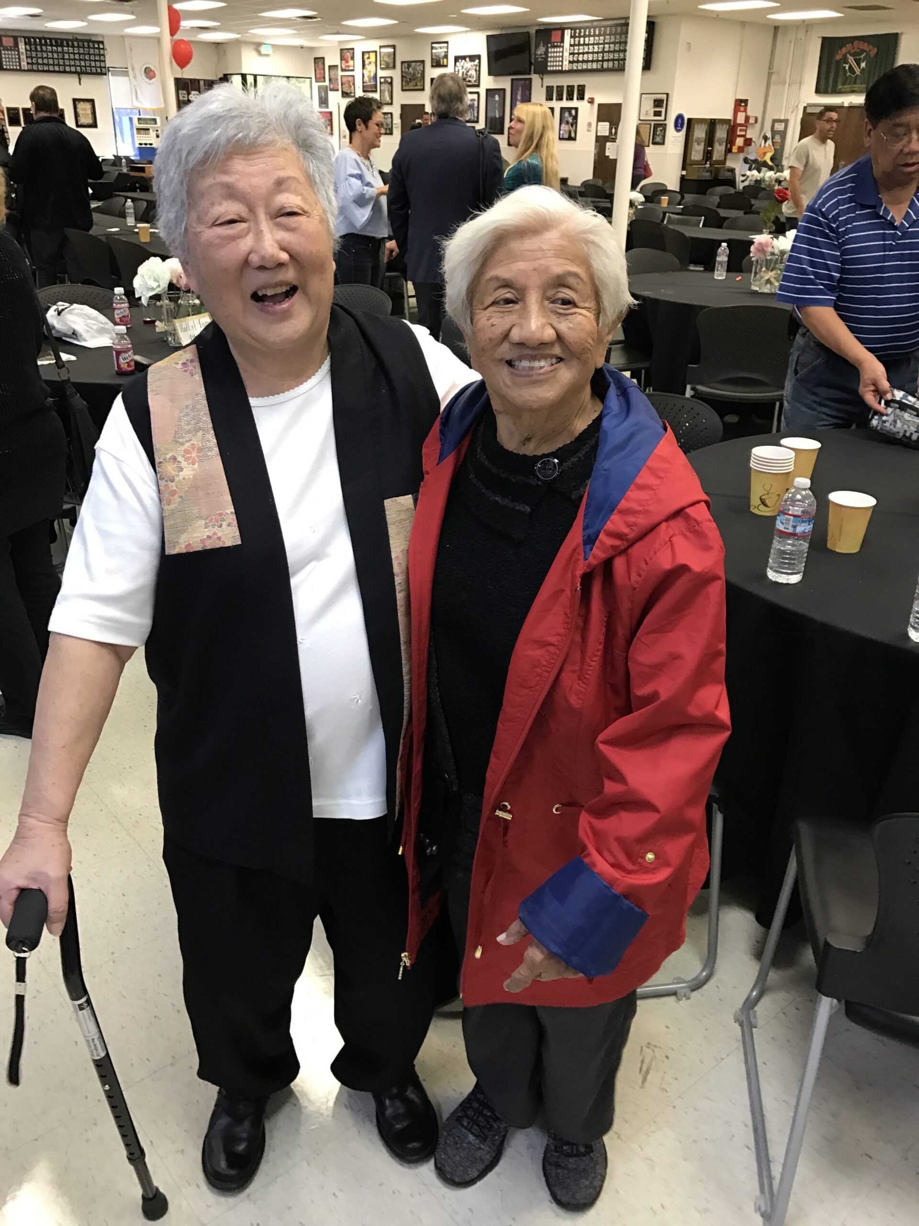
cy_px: 613
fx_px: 991
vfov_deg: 63.4
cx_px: 460
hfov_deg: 49.7
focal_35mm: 28
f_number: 1.8
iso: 40
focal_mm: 3.99
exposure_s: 1/15
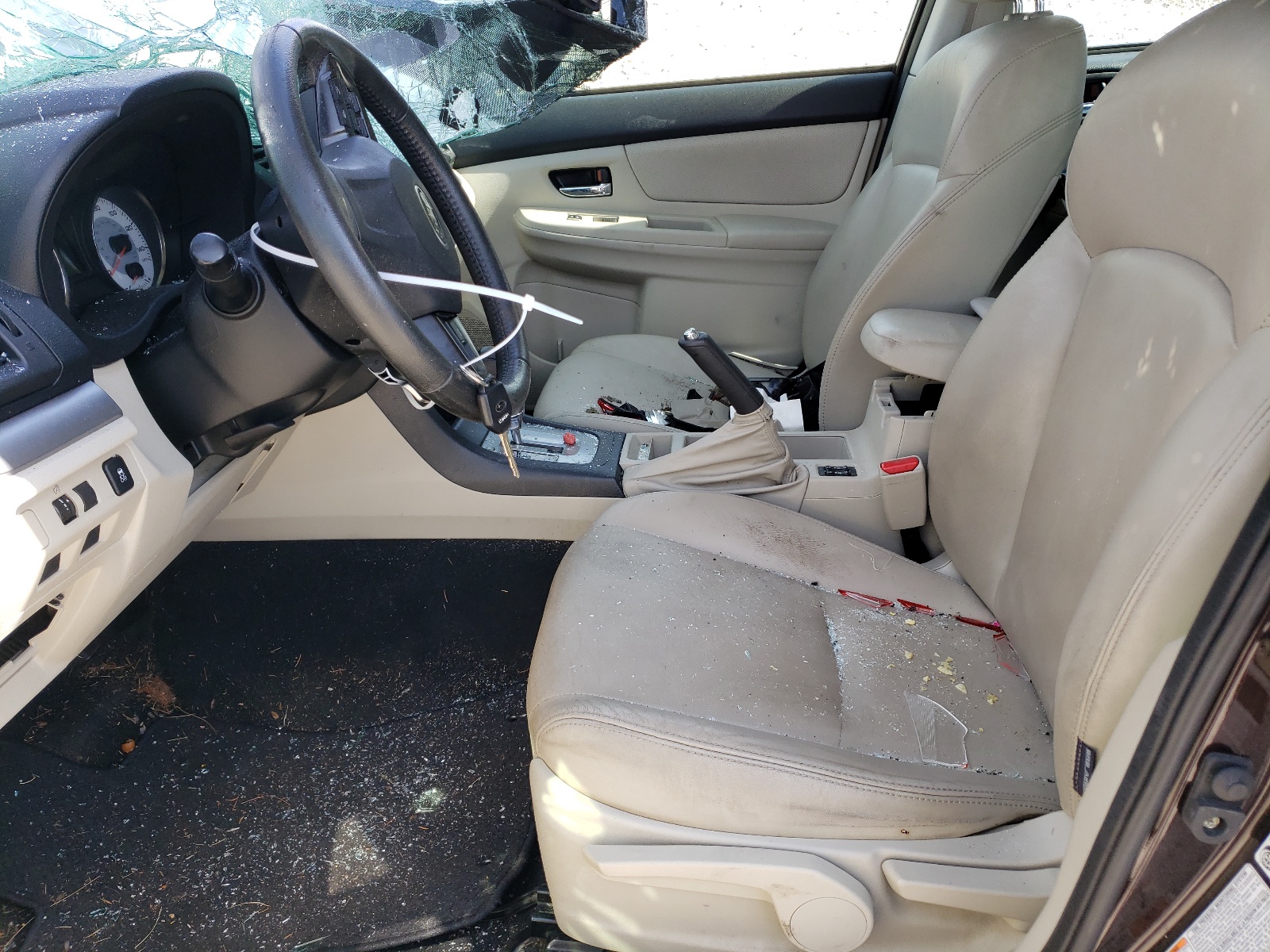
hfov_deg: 67.3
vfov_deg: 53.1
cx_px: 635
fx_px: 954
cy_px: 476
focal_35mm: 26
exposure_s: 1/385
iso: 50
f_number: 1.5
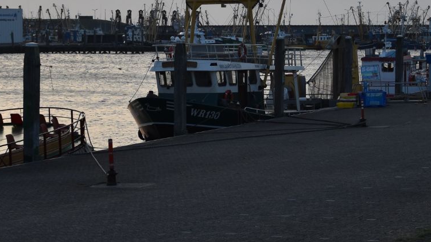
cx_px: 260
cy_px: 79
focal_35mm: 120
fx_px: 1371
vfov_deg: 10.1
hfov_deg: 17.8
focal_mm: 28
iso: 200
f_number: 4
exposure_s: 1/640
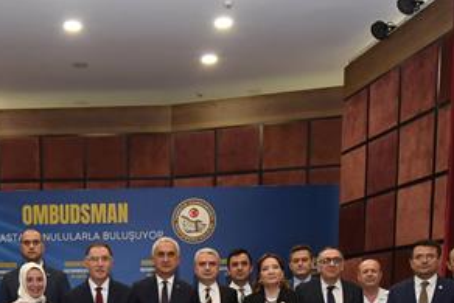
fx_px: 618
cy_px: 378
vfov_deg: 24.5
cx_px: 114
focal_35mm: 49
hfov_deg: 39.3
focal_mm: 14
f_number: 5.6
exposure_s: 1/80
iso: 2000
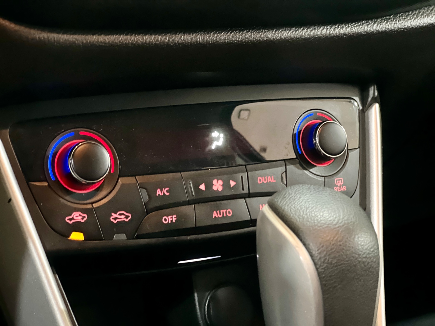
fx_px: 968
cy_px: 163
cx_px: 218
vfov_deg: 19.1
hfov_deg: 25.3
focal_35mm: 77
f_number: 2.8
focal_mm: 9
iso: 1600
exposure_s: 1/15
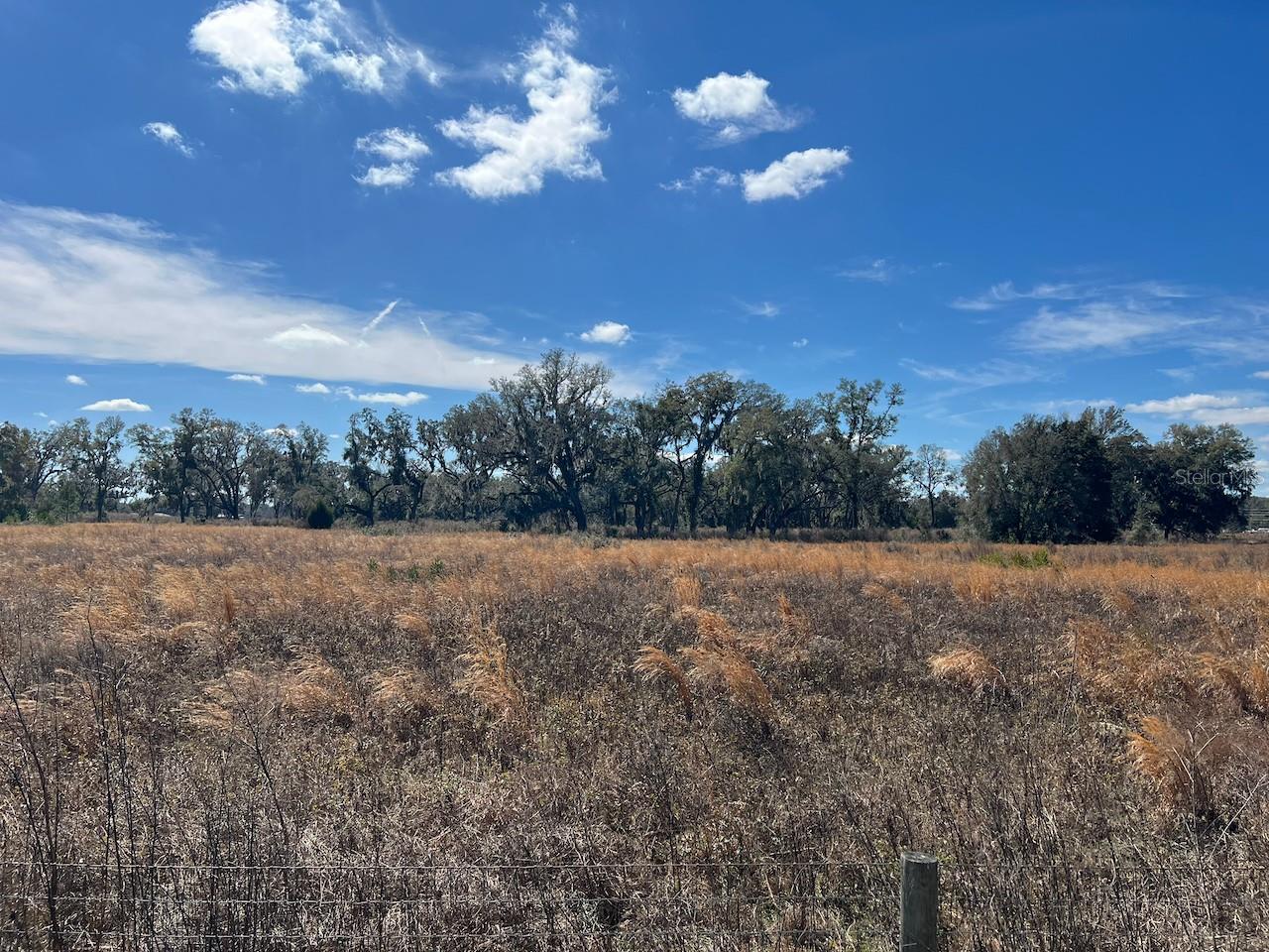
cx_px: 634
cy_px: 476
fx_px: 953
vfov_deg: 53.1
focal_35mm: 26
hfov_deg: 67.3
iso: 50
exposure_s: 1/7463
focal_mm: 5.7
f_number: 1.5
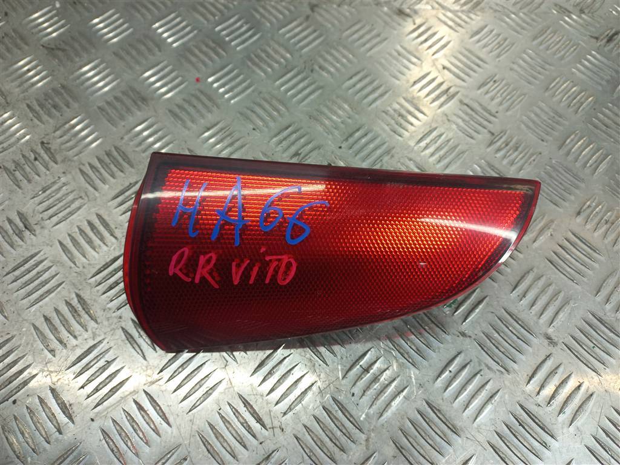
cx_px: 310
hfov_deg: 69.4
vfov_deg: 54.9
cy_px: 232
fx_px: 448
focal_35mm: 25
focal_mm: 4.6
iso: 50
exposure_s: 1/50
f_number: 1.8
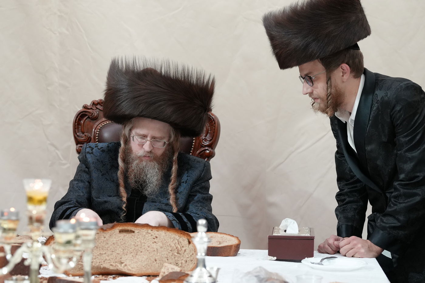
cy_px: 142
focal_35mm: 107
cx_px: 212
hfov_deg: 19.1
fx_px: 1263
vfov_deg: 12.8
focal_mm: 71.8
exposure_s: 1/160
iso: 1600
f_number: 4
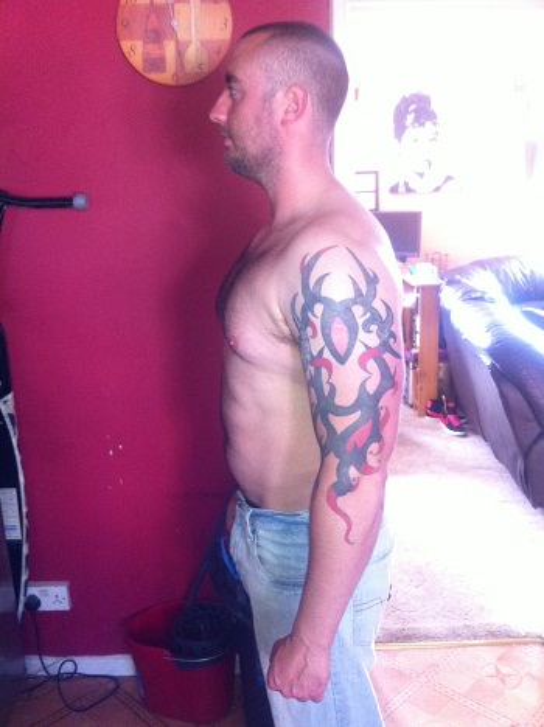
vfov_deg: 52.7
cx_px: 272
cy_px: 364
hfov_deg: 40.6
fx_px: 735
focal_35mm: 35
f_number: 2.8
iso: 320
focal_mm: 3.85
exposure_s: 1/15
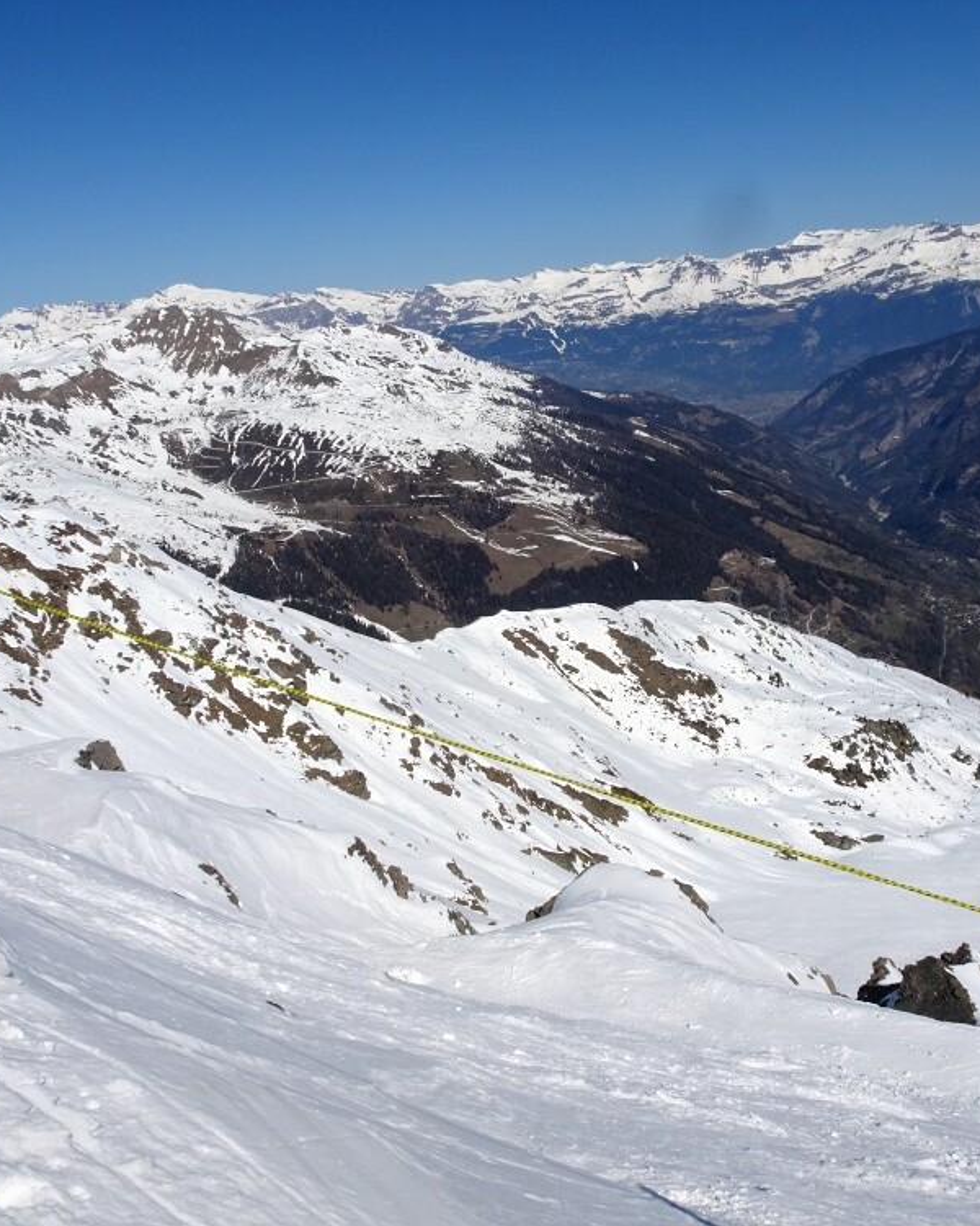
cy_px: 600
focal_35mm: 32
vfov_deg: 55.7
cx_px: 528
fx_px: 1160
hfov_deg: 45.8
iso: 80
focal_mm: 4.1
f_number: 4.5
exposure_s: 1/2000
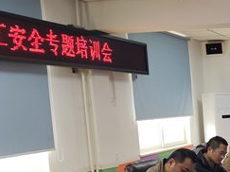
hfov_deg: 23.4
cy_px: 166
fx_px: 478
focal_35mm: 72
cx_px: 310
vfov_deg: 19.9
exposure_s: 1/50
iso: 81
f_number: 1.79
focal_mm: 4.71
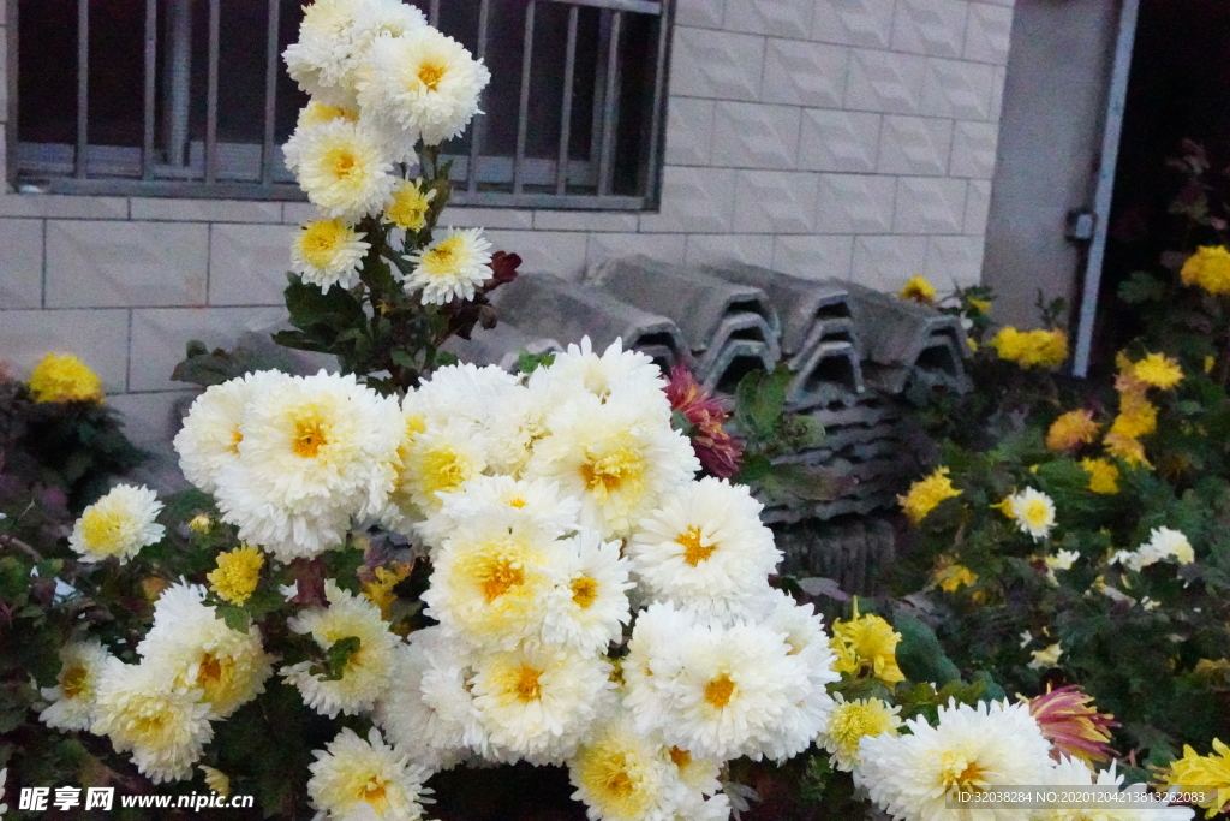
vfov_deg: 27.3
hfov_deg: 40.0
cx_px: 615
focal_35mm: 50
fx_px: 1691
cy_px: 410
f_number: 11
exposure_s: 1/4000
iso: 64000
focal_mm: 33
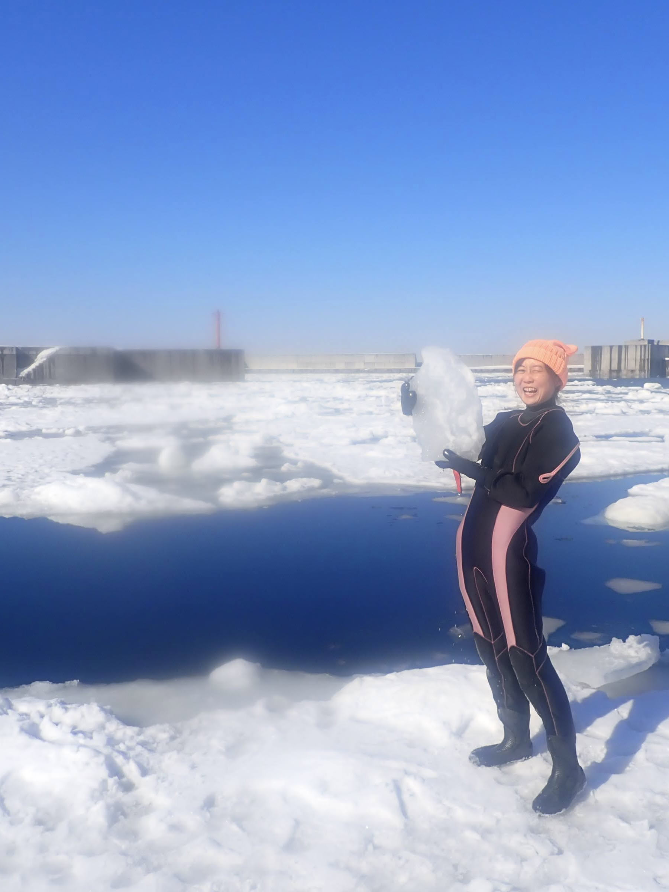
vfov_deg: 69.4
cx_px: 334
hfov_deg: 54.9
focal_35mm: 25
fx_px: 644
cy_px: 446
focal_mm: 4.5
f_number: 8
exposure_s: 1/320
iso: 100
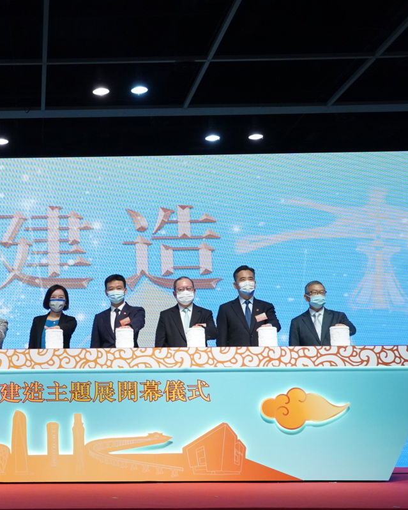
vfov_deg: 33.0
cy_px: 268
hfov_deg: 25.5
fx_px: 861
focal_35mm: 57
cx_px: 10
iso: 4000
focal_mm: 30
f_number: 10
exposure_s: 1/250
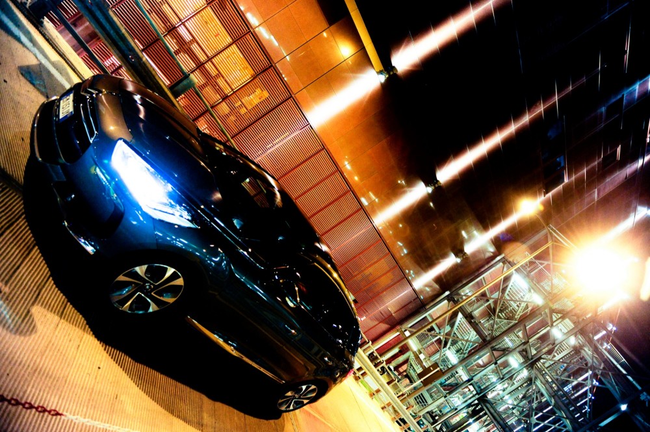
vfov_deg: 53.1
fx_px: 433
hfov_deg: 73.8
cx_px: 325
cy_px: 216
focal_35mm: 24
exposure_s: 1/25
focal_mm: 24
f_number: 4
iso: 3200
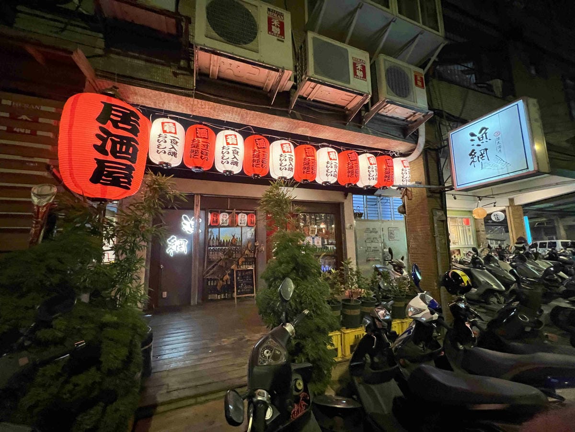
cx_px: 288
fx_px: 216
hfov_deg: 106.2
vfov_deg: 89.9
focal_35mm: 13
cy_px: 216
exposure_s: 1/60
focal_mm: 1.57
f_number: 1.8
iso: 640
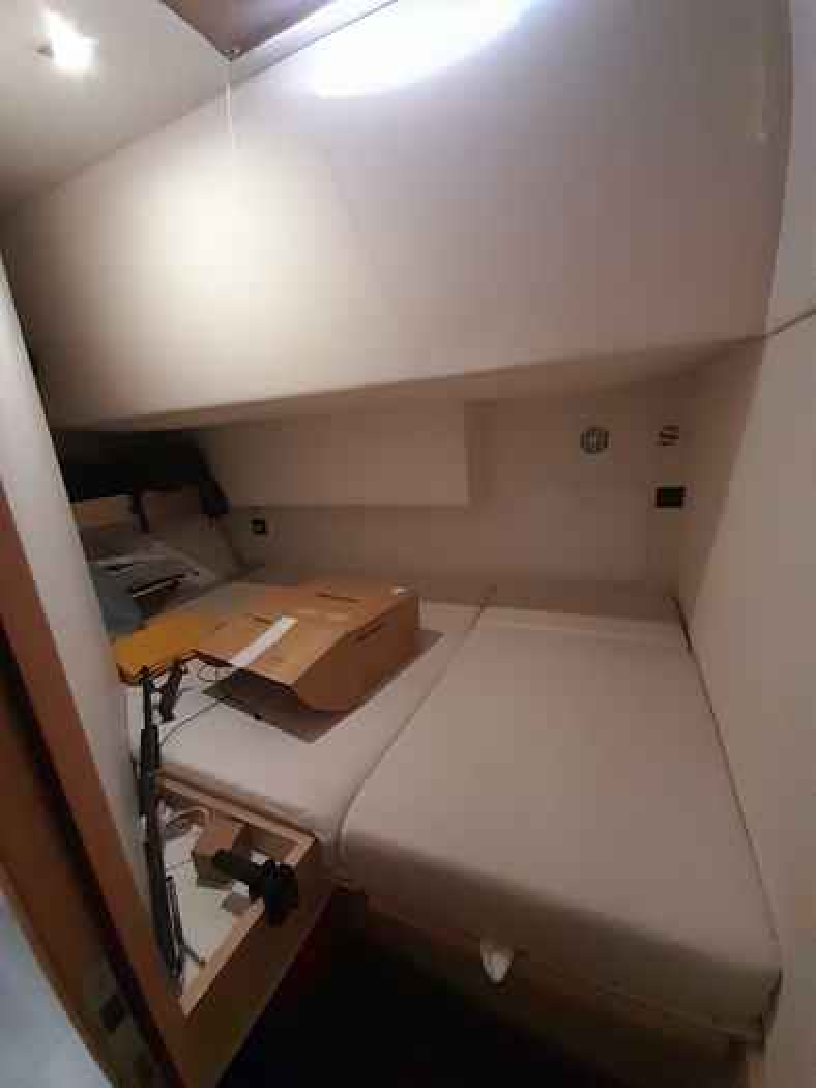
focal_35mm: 13
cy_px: 544
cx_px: 408
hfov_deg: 89.9
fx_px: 408
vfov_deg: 106.2
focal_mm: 1.13
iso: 500
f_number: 2.2
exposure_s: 1/25
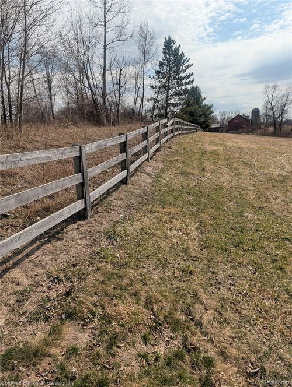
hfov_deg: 56.9
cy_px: 194
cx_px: 146
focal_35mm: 24
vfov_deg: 71.5
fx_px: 269
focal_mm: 6.9
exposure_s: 1/2463
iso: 23
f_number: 1.68
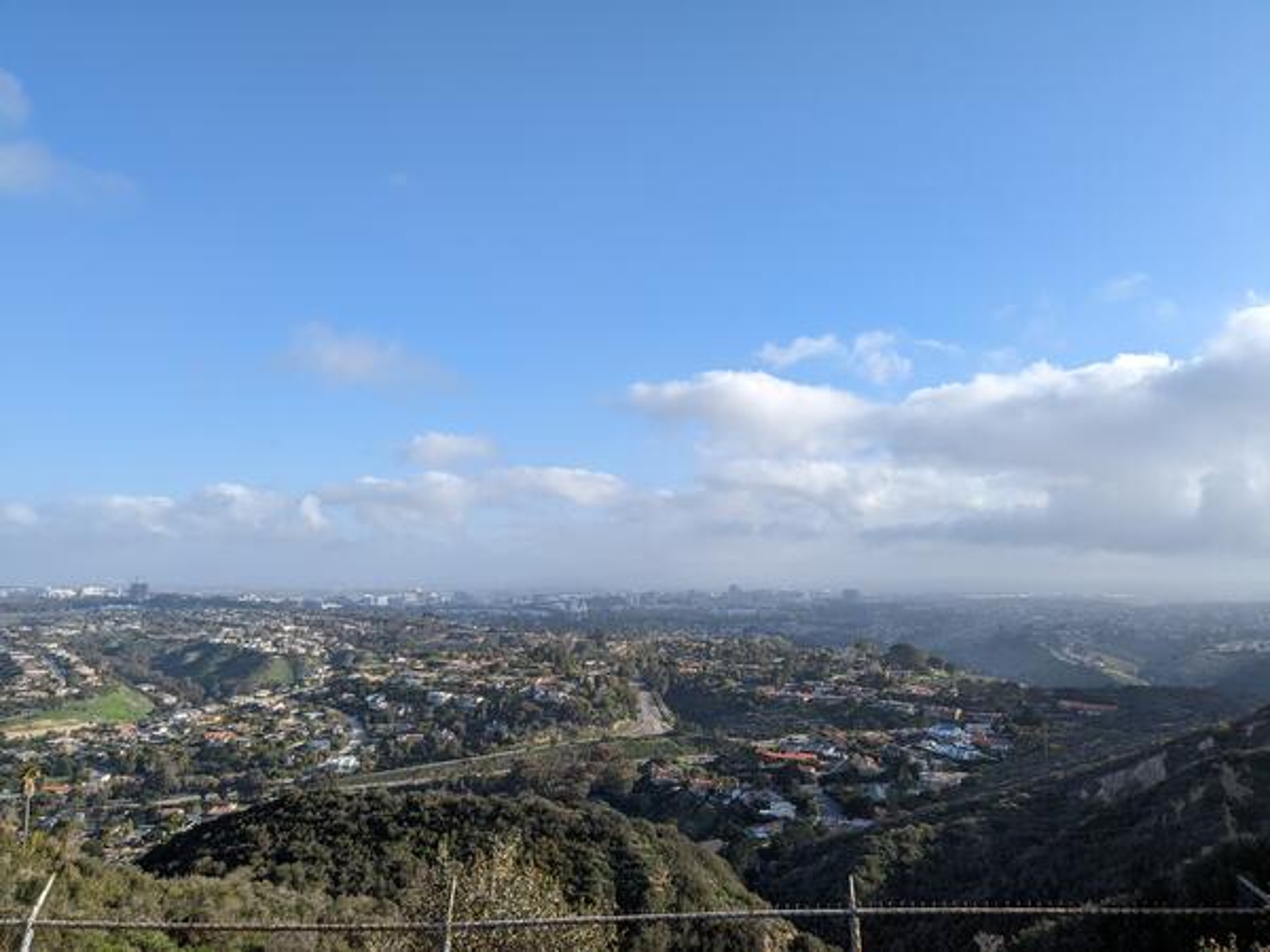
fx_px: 991
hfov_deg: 65.3
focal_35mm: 27
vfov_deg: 51.4
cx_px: 635
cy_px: 476
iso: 60
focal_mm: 4.38
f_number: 1.73
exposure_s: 1/2597
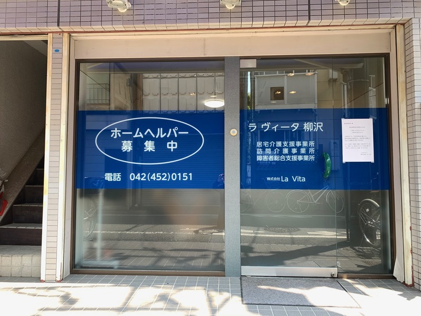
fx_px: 316
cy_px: 158
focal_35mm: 26
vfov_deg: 53.1
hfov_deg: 67.3
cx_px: 210
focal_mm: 4.25
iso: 25
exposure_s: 1/128
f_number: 1.8
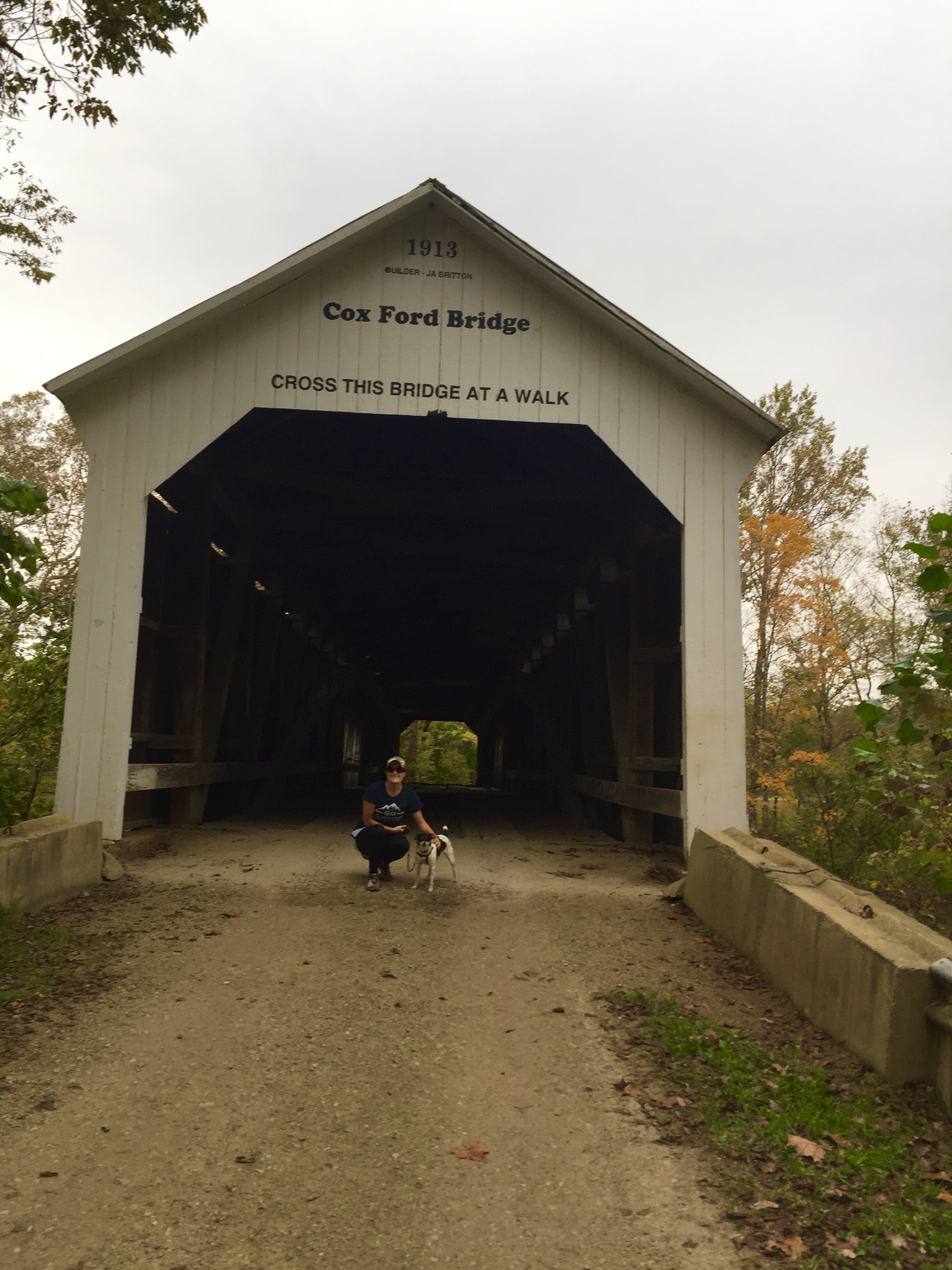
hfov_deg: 48.2
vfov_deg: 61.7
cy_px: 635
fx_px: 1063
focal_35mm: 29
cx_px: 476
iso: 40
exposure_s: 1/120
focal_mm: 4.15
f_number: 2.2
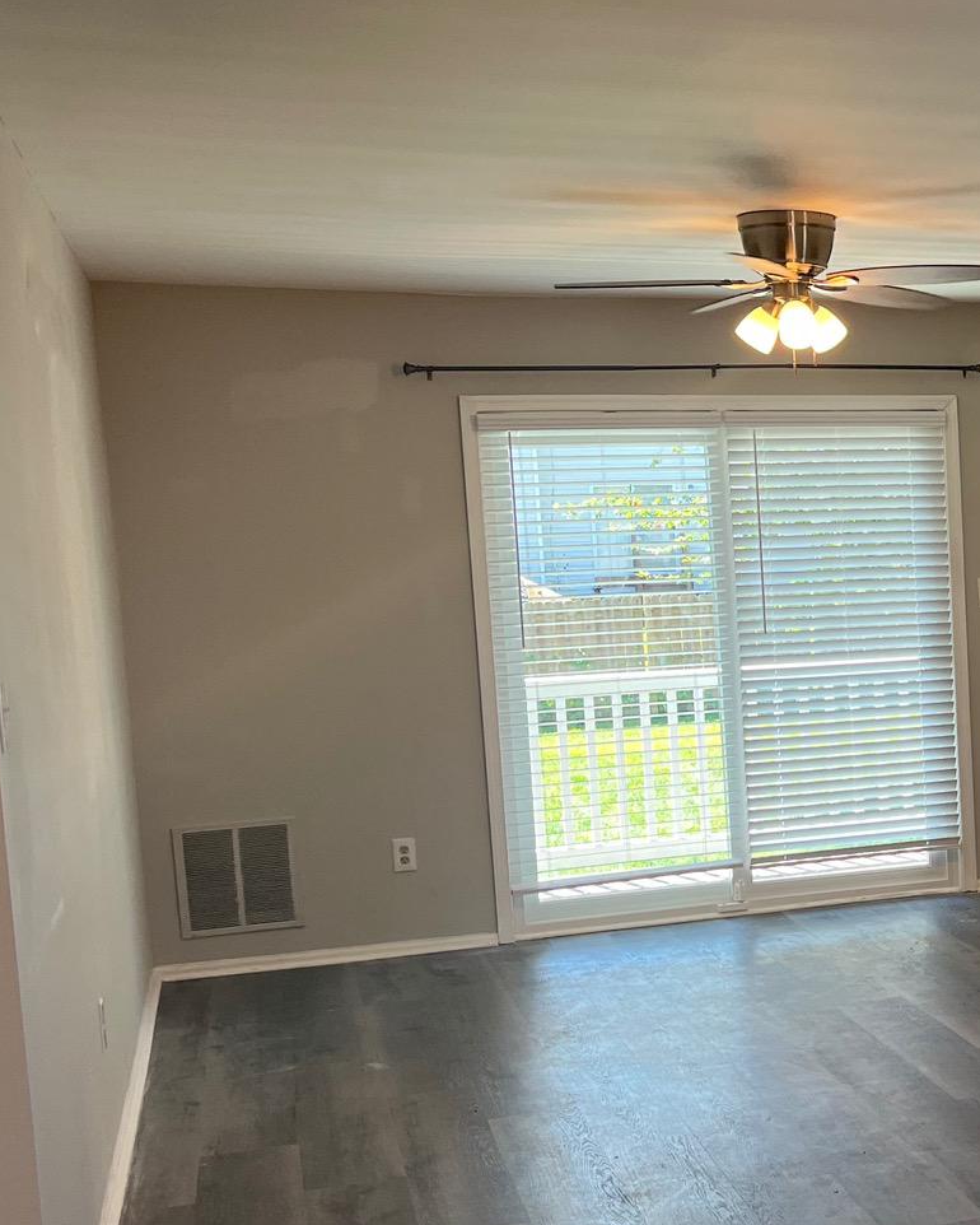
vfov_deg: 34.6
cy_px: 747
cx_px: 1120
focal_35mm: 54
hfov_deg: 25.7
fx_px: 1957
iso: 100
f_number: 1.6
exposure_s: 1/120
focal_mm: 5.1
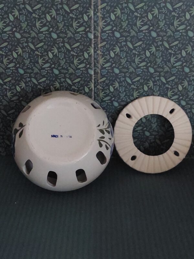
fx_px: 179
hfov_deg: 56.8
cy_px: 130
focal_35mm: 24
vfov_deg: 71.6
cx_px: 97
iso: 1000
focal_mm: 5.23
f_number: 1.8
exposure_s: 1/25
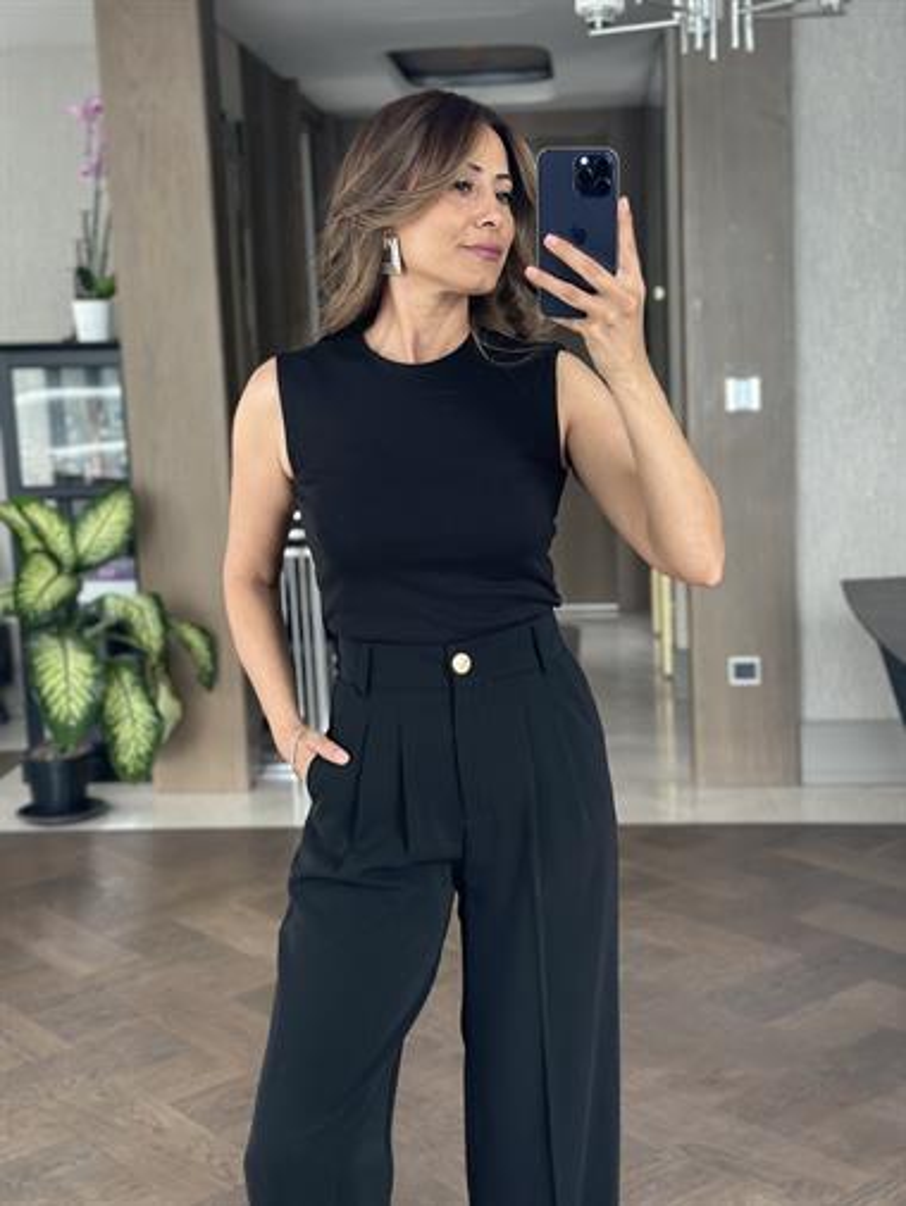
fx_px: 1674
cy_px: 603
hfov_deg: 30.3
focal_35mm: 48
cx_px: 453
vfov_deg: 39.6
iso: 125
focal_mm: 6.86
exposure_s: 1/66
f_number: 1.78
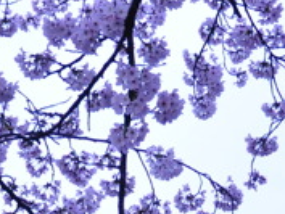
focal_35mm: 217
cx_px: 24
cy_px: 518
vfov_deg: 6.5
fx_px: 1788
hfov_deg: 9.1
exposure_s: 1/640
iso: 800
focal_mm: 26
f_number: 5.6
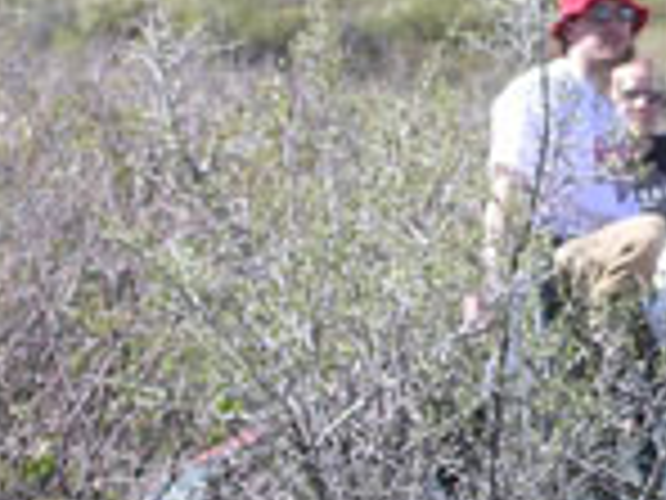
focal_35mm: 216
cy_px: 155
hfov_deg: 9.0
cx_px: 828
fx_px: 4156
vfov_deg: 6.9
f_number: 3.9
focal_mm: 11.6
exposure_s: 1/273
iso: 100
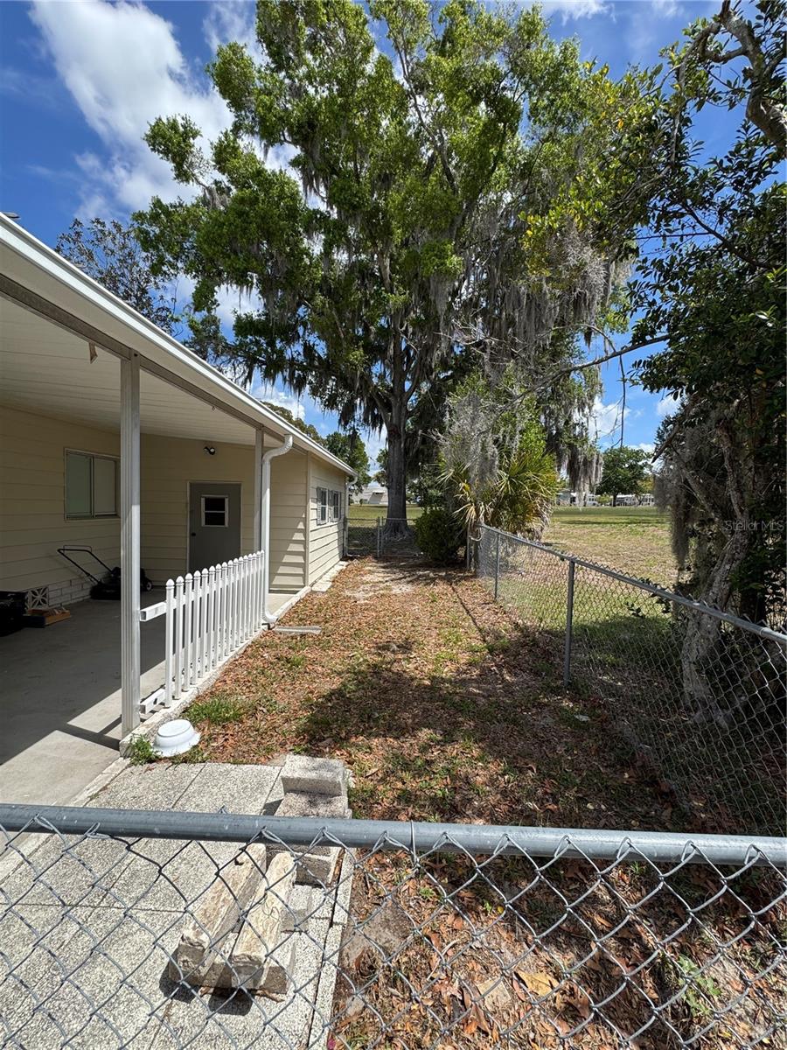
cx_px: 394
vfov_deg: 102.1
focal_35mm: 14
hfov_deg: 85.7
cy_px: 525
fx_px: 424
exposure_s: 1/1198
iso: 40
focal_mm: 2.22
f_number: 2.2
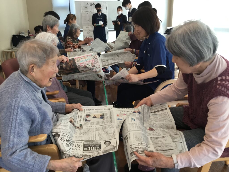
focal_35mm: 31
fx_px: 205
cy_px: 86
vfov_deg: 45.4
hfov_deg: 58.4
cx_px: 114
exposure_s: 1/40
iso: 25
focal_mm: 3.3
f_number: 2.4
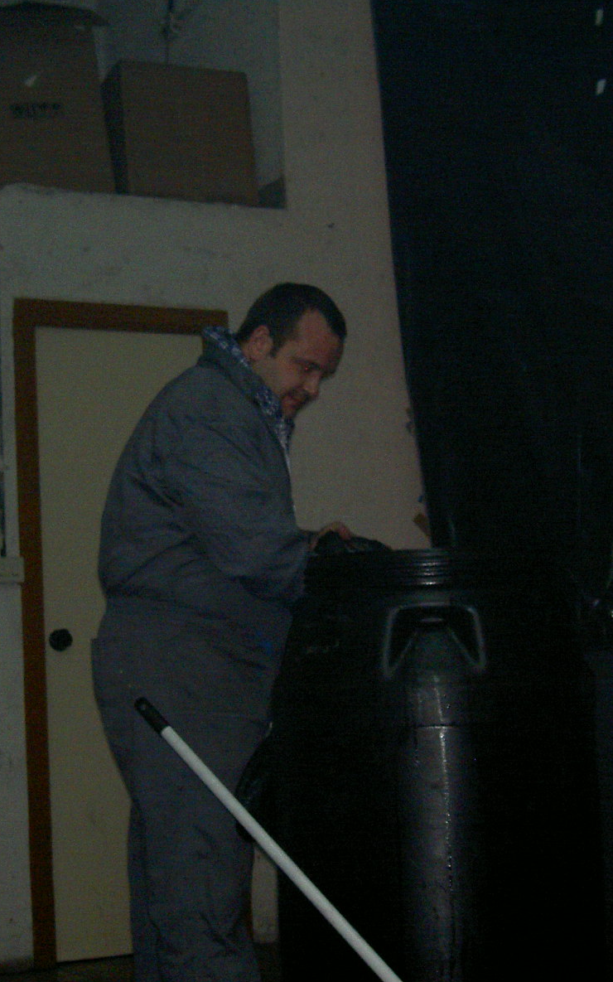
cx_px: 213
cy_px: 489
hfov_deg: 20.6
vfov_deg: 32.5
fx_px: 1685
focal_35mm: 63
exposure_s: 1/64.1
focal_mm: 9
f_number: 2.9
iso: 100
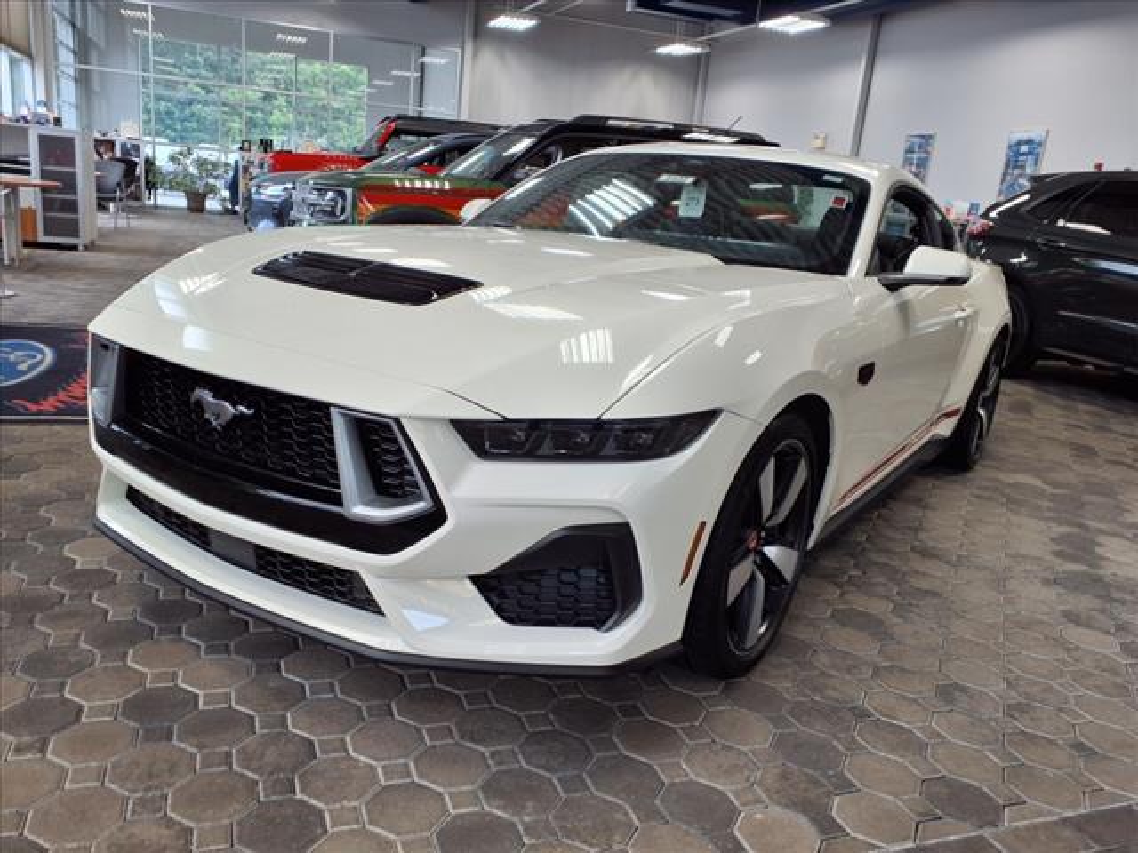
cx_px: 569
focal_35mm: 27
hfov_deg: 65.3
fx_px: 888
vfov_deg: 51.4
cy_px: 426
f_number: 1.9
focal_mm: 3.58
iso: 40
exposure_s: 1/120
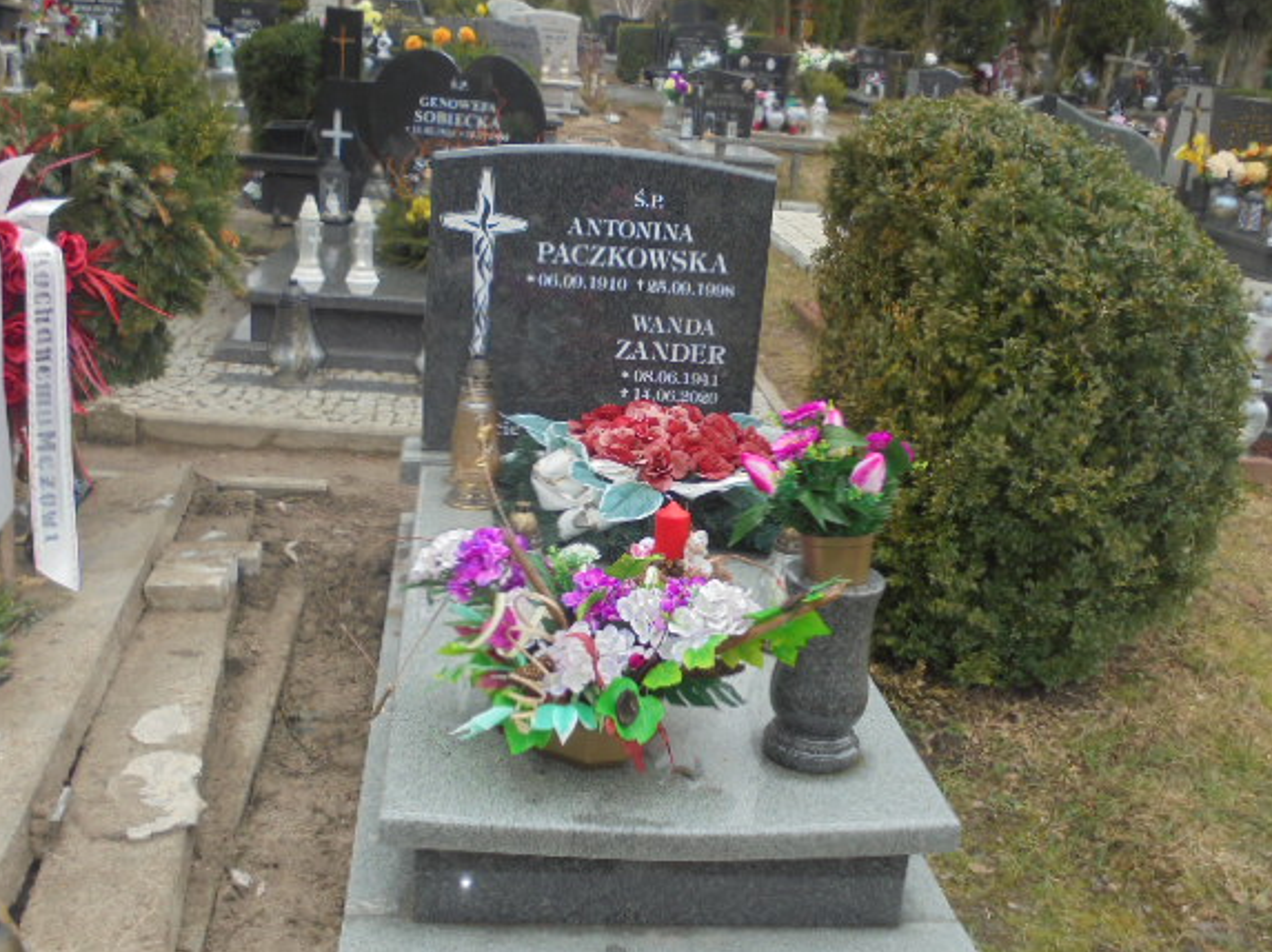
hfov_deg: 49.0
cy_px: 497
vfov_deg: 37.7
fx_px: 1395
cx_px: 635
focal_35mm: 38
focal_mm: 6.1
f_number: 4
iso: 100
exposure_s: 1/160
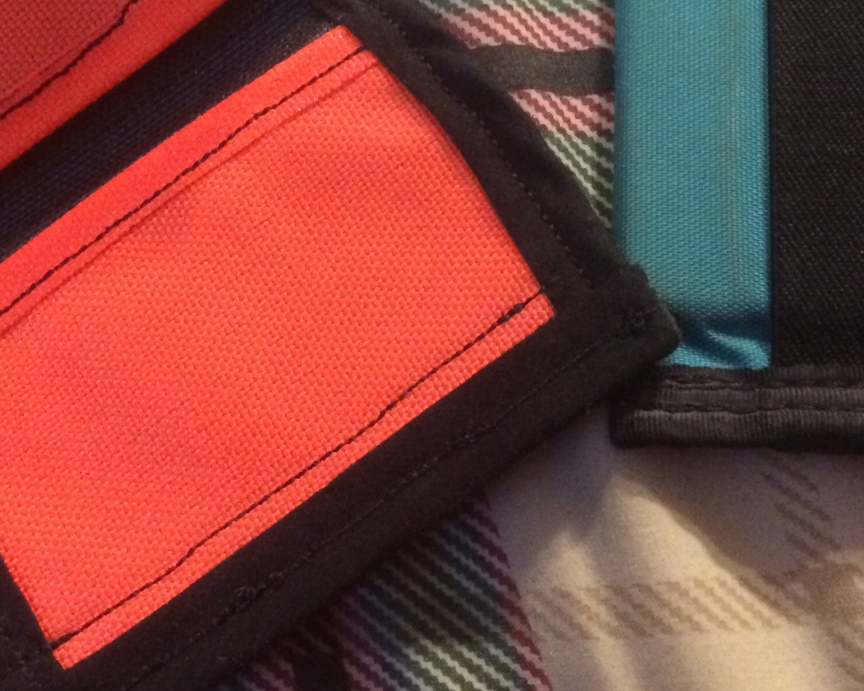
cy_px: 119
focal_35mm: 62
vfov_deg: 24.1
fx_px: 1585
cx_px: 382
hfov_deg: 30.5
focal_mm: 4.15
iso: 400
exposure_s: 1/15
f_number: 2.2
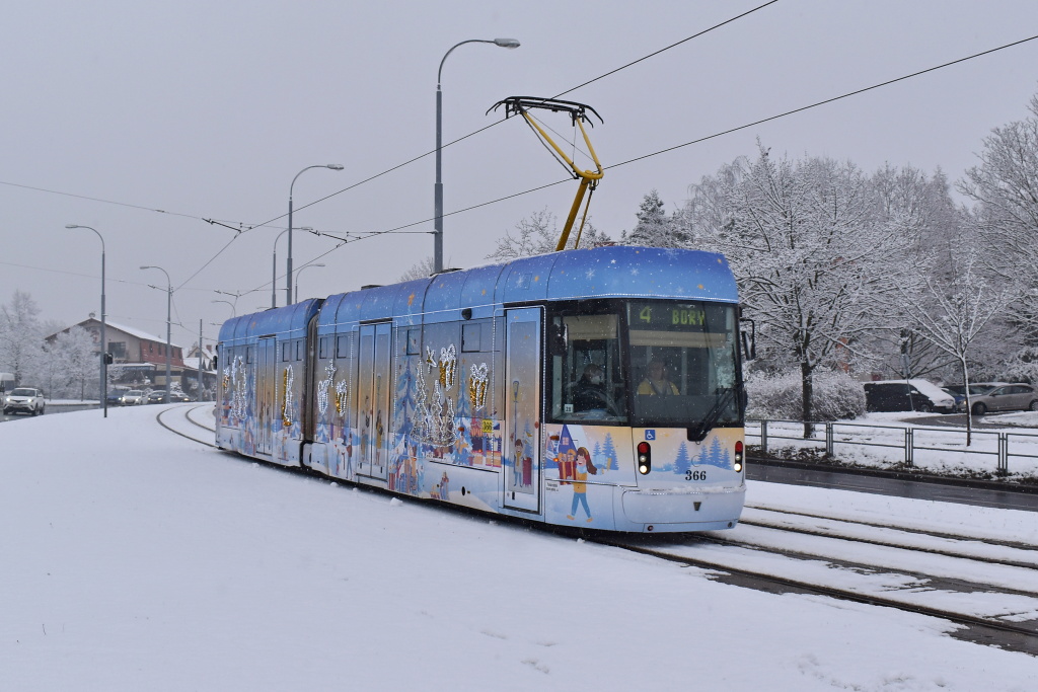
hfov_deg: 57.2
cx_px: 519
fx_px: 952
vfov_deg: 40.0
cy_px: 346
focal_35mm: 33
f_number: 7.1
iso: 320
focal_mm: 22
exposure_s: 1/320
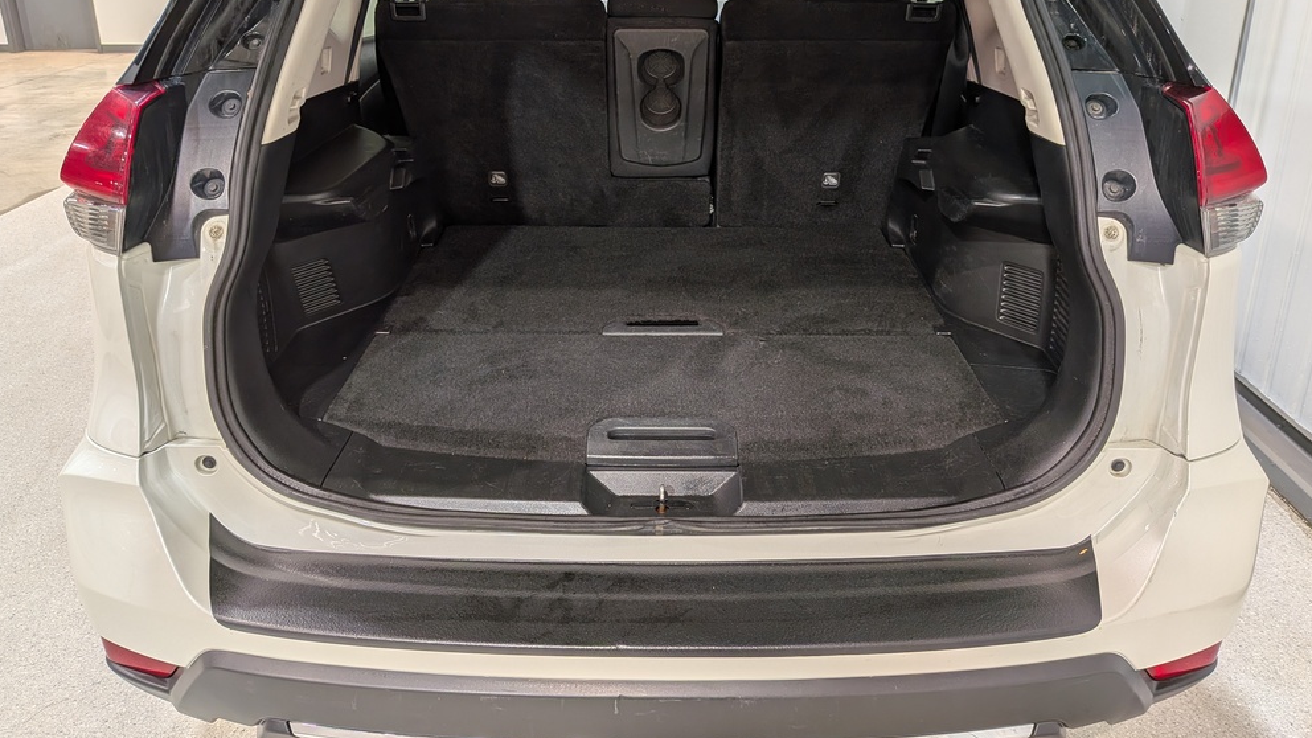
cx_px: 671
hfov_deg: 69.9
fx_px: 939
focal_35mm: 27
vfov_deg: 42.6
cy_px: 278
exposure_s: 1/194
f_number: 1.7
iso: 29
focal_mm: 4.53
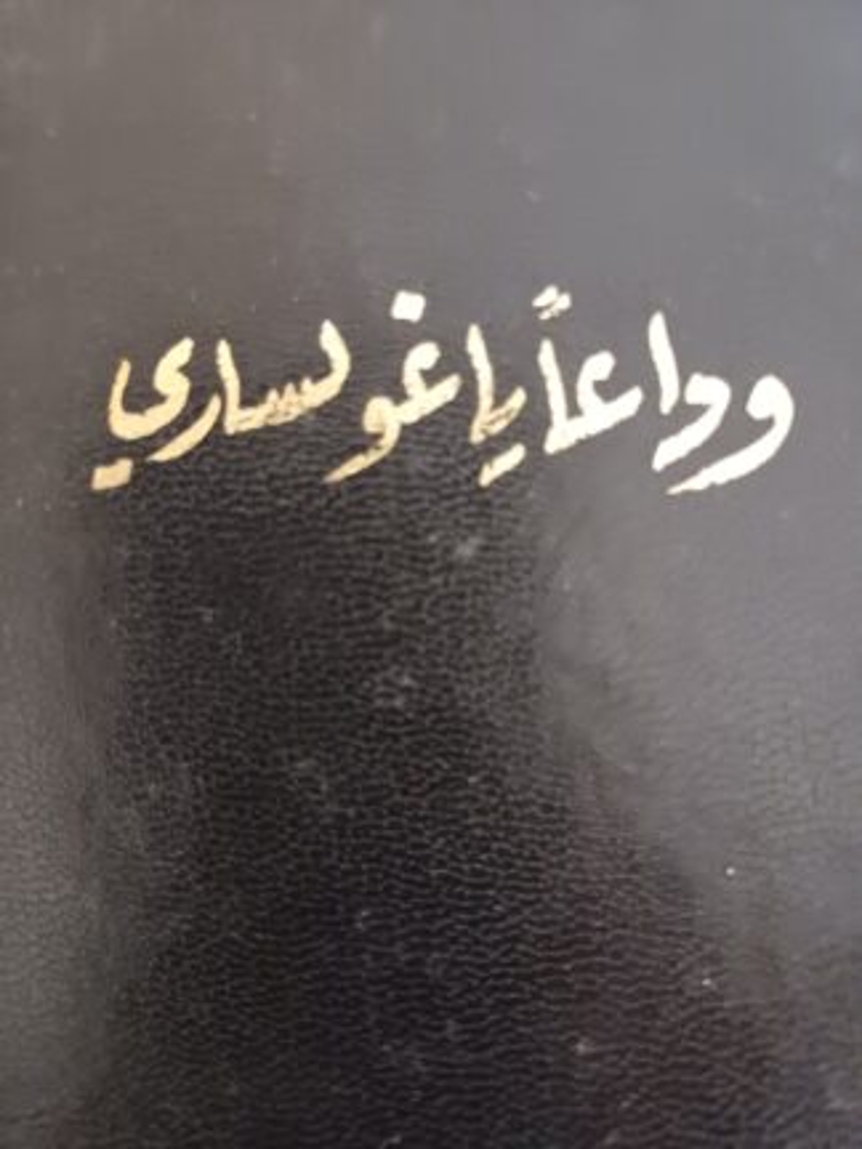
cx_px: 431
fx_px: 830
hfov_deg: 54.9
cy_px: 574
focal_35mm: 25
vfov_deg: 69.4
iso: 1600
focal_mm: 4.65
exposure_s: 1/12.5
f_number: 1.8
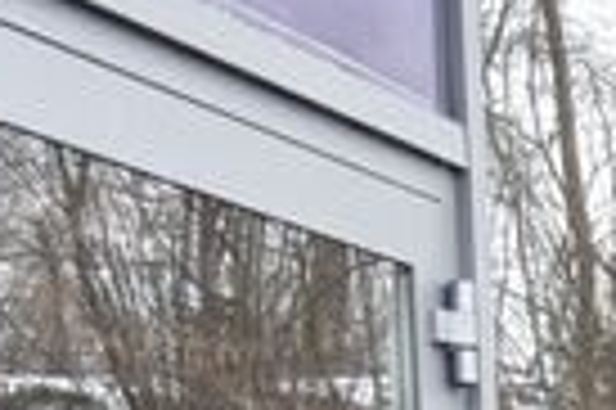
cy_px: 1244
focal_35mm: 180
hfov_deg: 9.3
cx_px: 1808
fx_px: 3076
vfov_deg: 6.8
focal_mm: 24
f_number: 4.5
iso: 500
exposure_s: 1/80
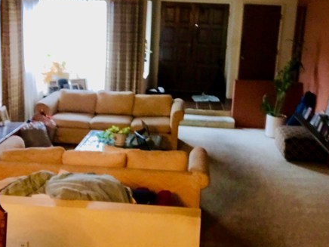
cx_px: 165
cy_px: 91
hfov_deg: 40.4
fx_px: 447
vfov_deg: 30.7
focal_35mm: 47
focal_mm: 2.87
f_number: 2.2
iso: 100
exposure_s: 1/20
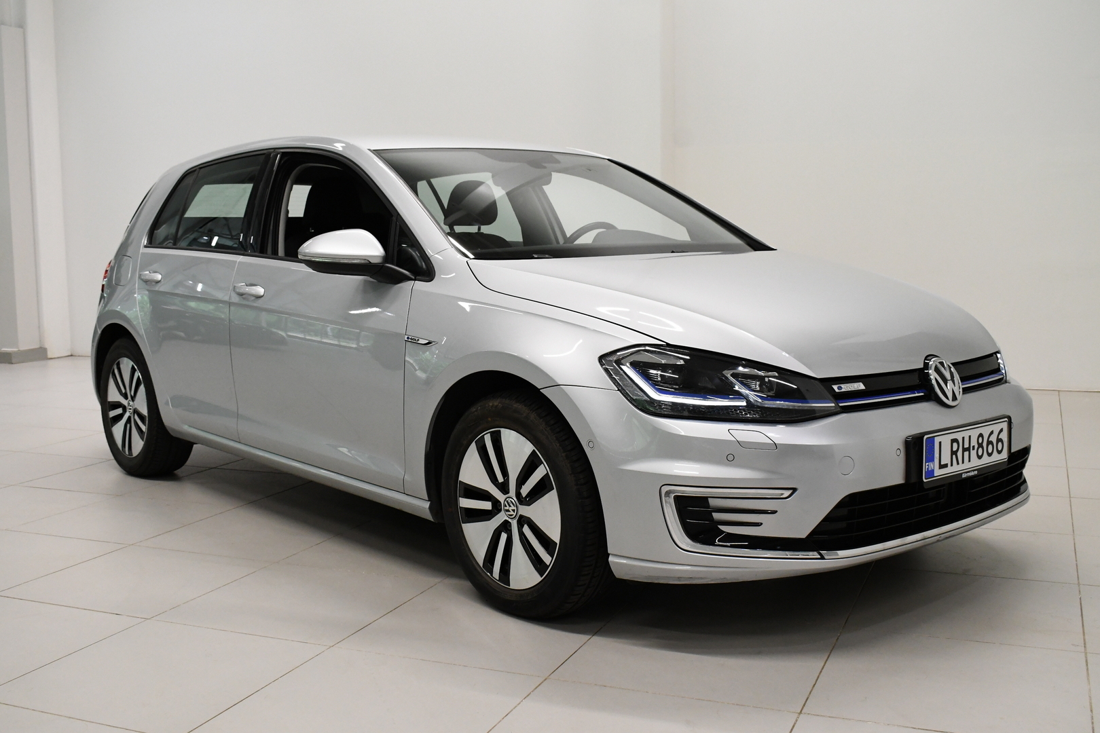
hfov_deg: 51.9
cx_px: 550
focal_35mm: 37
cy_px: 366
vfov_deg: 35.9
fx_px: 1130
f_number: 7.1
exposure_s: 1/200
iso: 2500
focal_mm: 25
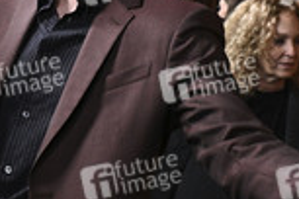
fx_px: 1055
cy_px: 31
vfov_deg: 10.8
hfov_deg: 16.1
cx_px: 157
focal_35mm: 127
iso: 2000
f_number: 6.3
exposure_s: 1/250
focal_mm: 43
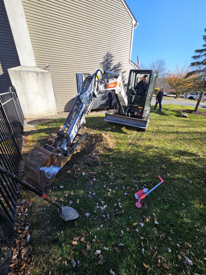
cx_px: 103
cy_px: 138
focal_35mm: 13
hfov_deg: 89.9
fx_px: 103
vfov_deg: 106.2
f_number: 2.2
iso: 50
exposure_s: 1/829
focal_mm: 2.2
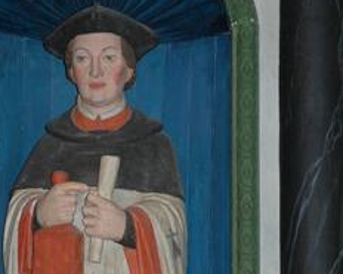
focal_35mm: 204
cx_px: 112
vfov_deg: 7.6
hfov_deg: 9.5
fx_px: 2068
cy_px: 190
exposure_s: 1/60
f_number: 4.5
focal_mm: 56
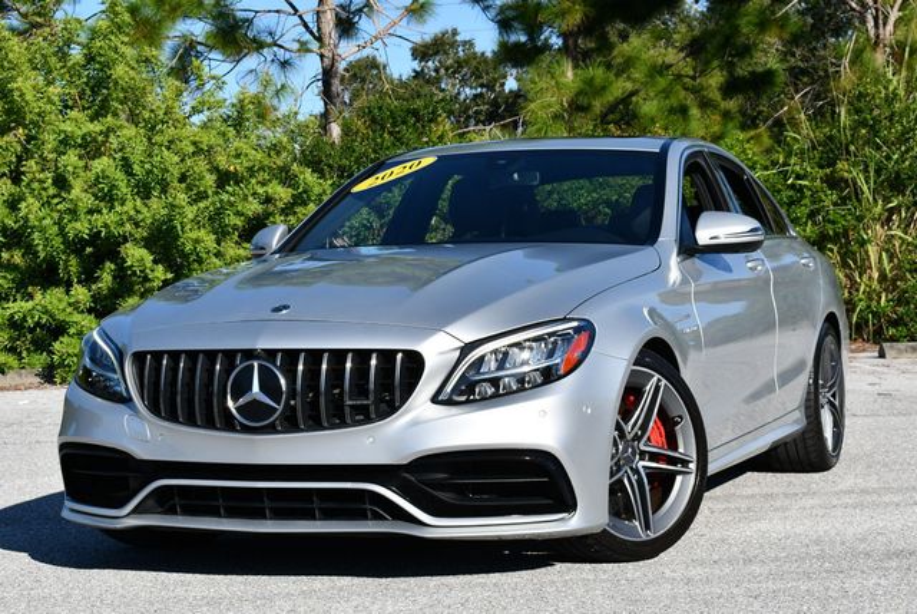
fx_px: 1938
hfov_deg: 26.6
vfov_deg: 18.0
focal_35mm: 76
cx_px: 458
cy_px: 307
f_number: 9
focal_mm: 38
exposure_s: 1/320
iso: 100
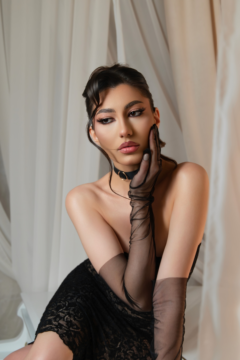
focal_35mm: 40
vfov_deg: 48.5
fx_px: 401
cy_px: 180
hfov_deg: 33.4
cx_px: 120
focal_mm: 40
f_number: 5.6
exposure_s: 1/200
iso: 1600
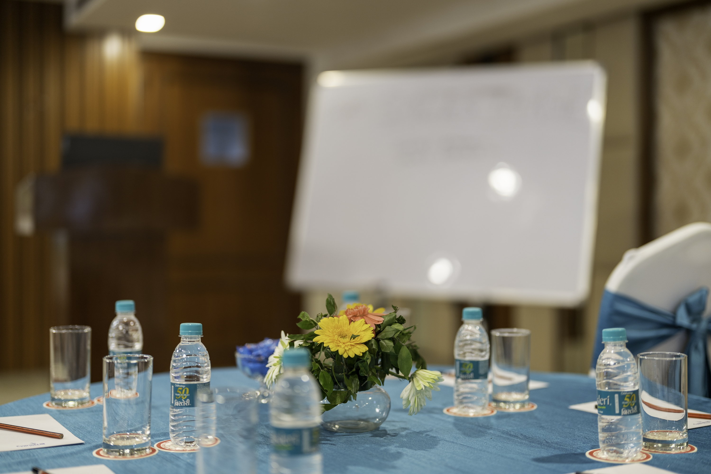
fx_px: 987
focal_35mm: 50
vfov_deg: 27.0
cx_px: 356
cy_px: 237
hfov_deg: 39.6
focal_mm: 50
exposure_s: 1/100
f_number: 1.2
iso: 100
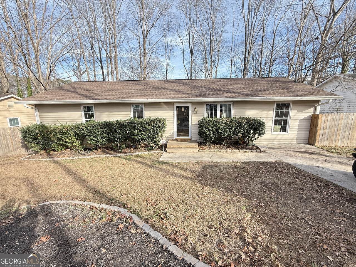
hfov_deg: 102.1
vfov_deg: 85.7
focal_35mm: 14
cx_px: 178
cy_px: 134
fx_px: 144
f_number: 2.2
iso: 64
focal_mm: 2.22
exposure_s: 1/246
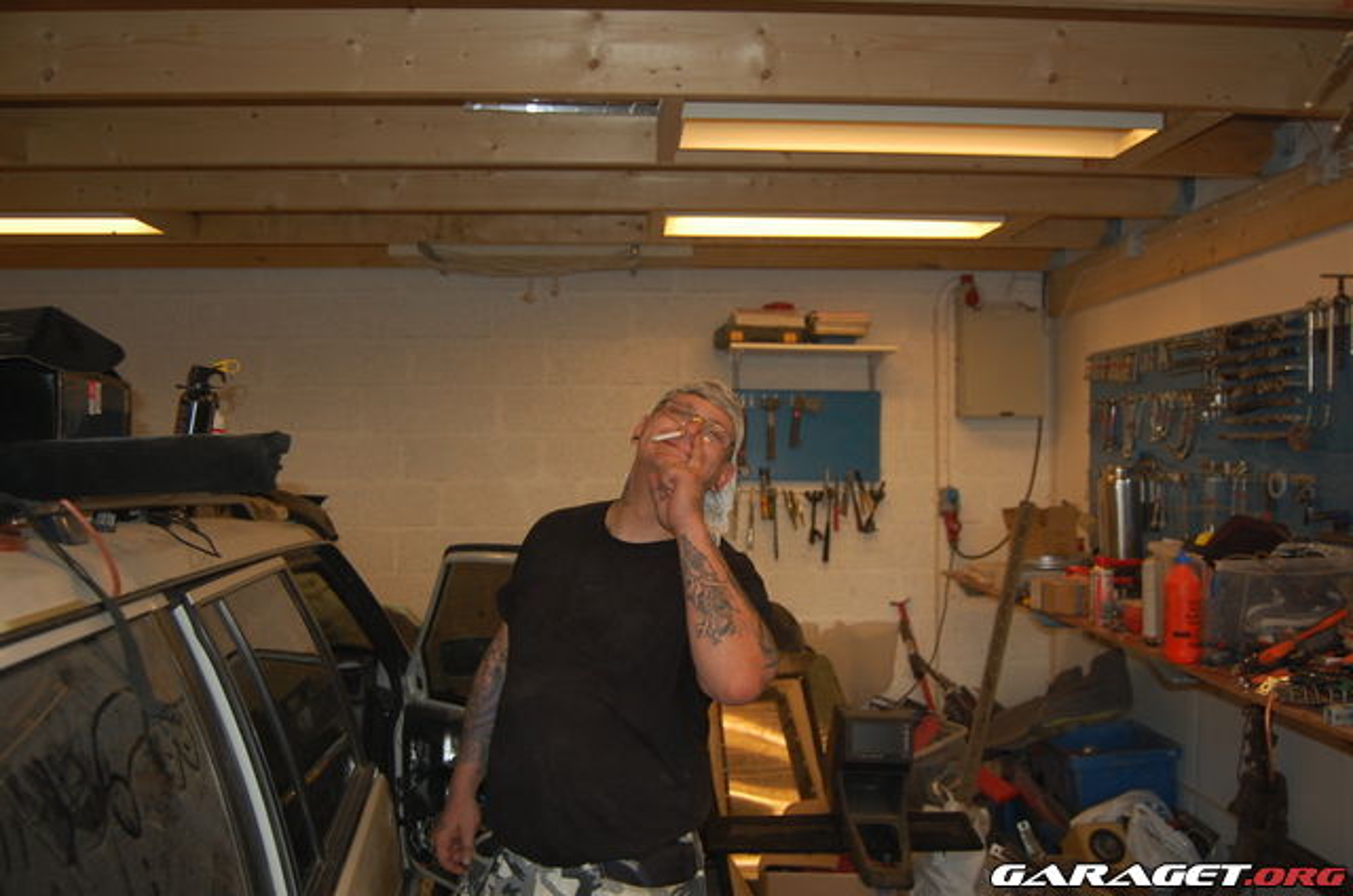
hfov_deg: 62.0
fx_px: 1125
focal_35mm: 30
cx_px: 676
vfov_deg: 43.4
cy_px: 448
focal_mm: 20
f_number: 3.8
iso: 400
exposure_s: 1/60
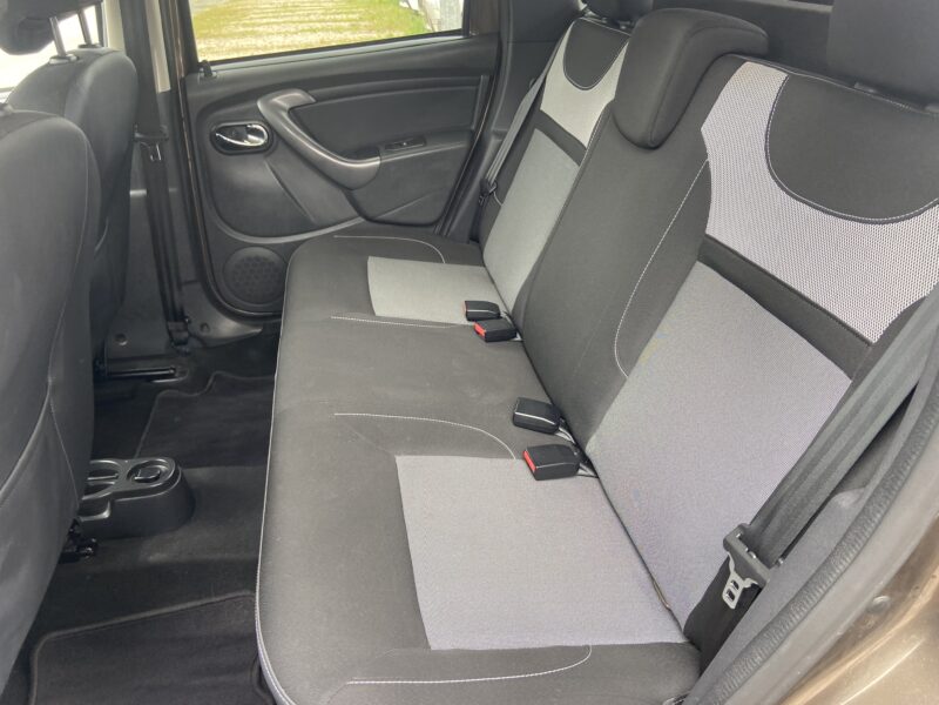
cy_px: 352
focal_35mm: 26
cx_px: 470
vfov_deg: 53.1
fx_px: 705
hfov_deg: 67.3
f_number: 1.8
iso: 80
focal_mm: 4.25
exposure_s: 1/121
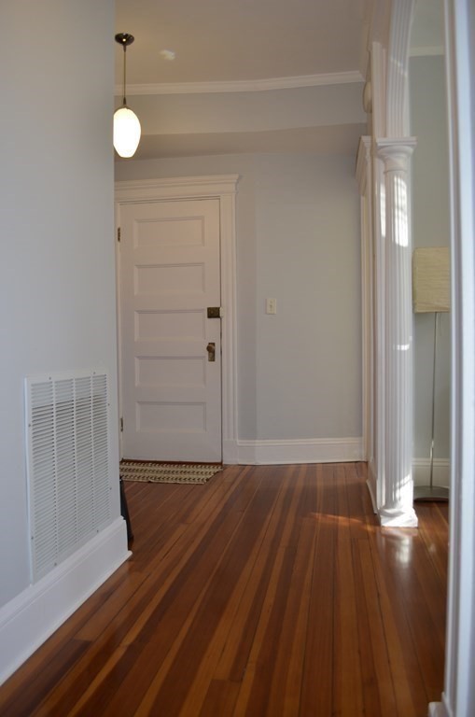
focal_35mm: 27
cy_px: 358
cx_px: 238
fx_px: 537
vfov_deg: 67.5
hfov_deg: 47.8
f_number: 3.5
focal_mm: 18
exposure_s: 1/100
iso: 400
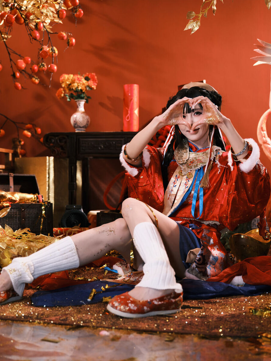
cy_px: 195
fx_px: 501
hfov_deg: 30.3
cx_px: 126
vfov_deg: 39.6
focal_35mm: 48
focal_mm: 51.8
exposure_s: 1/125
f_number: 4
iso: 800
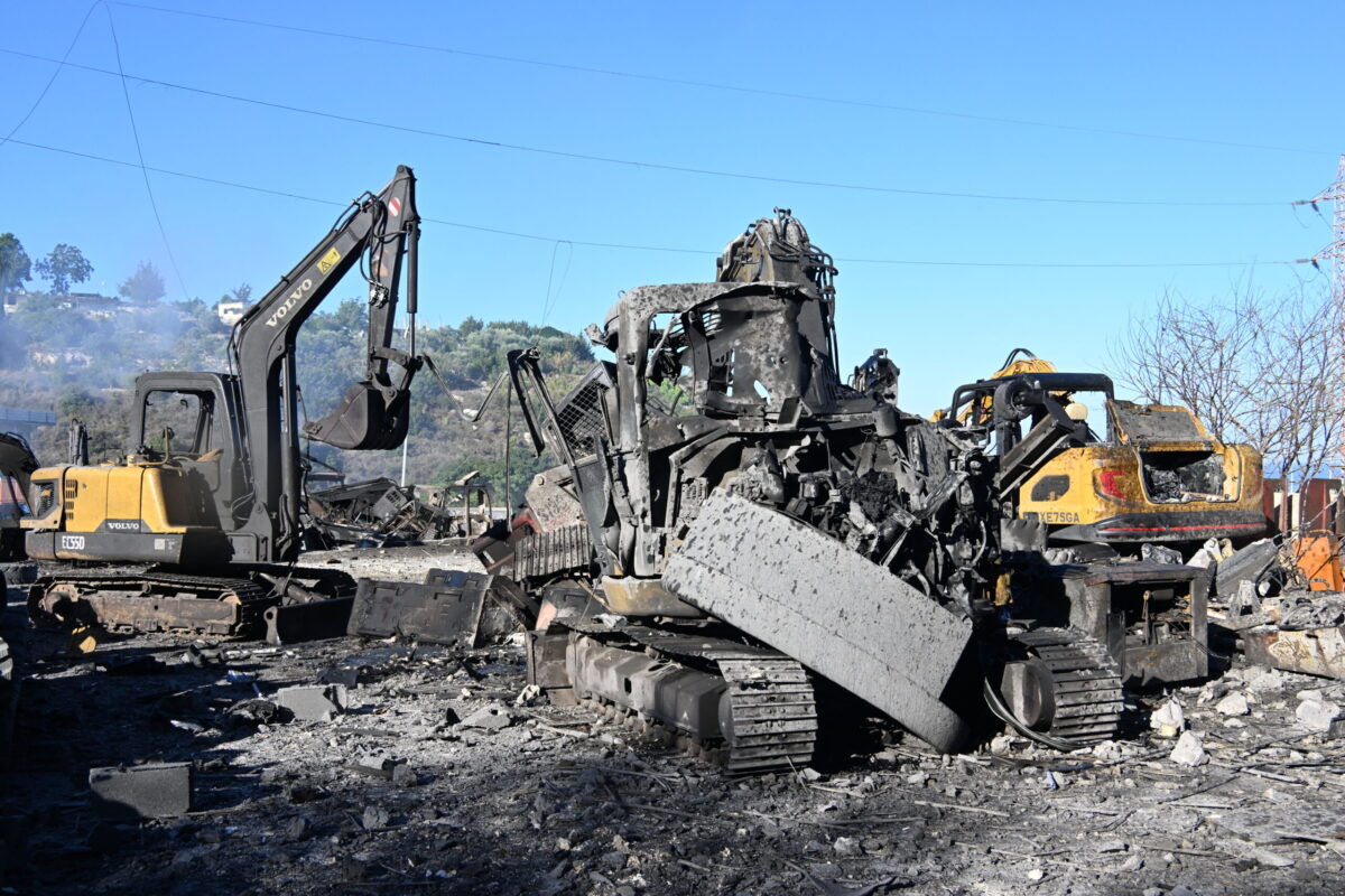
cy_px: 448
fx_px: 1308
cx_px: 672
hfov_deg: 54.4
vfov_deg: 37.9
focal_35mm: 35
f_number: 10
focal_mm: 35
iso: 800
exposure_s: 1/800
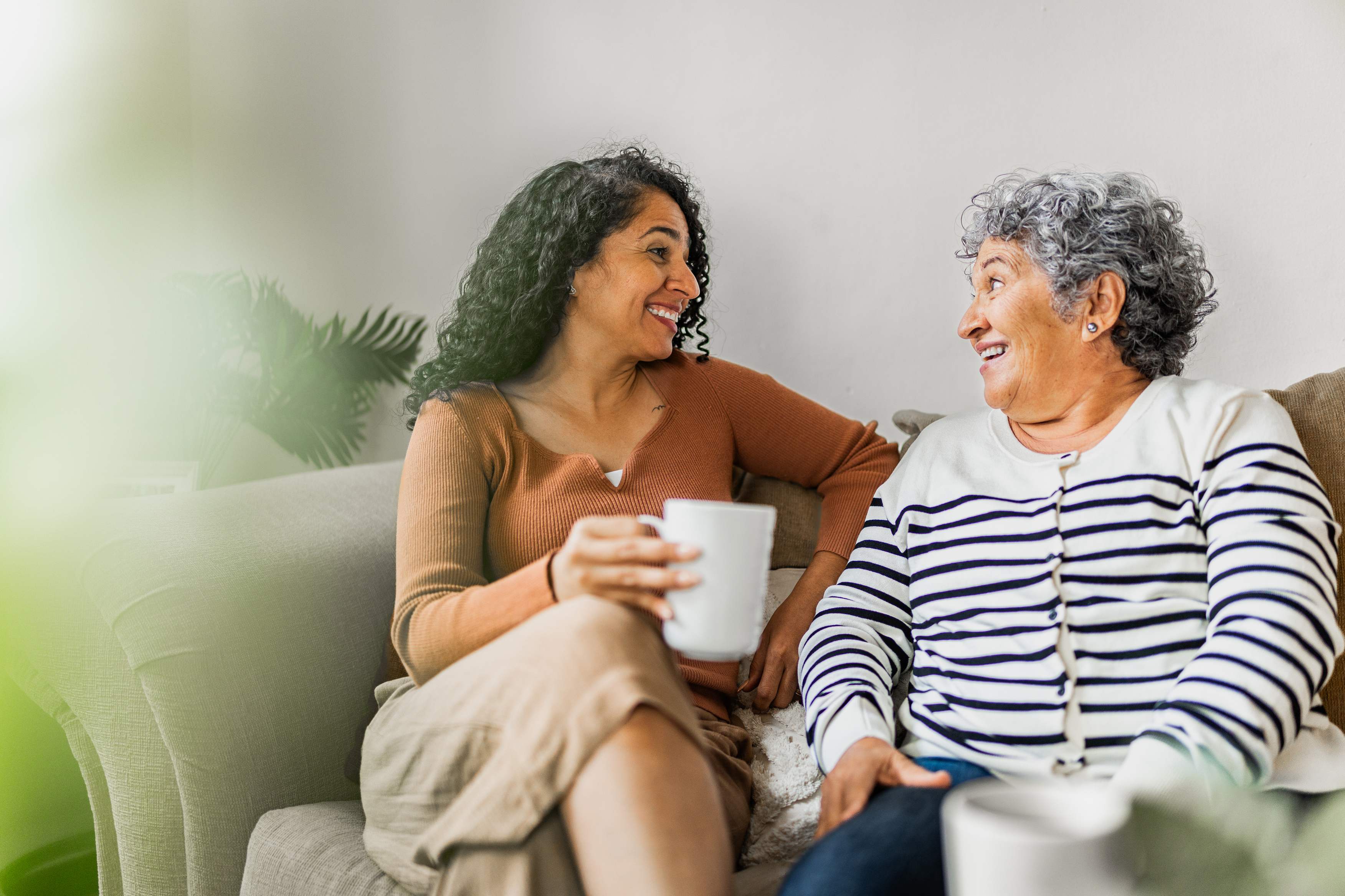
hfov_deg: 54.4
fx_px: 1308
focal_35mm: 35
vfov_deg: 37.9
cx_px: 672
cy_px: 448
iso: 500
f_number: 1.2
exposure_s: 1/250
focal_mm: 35
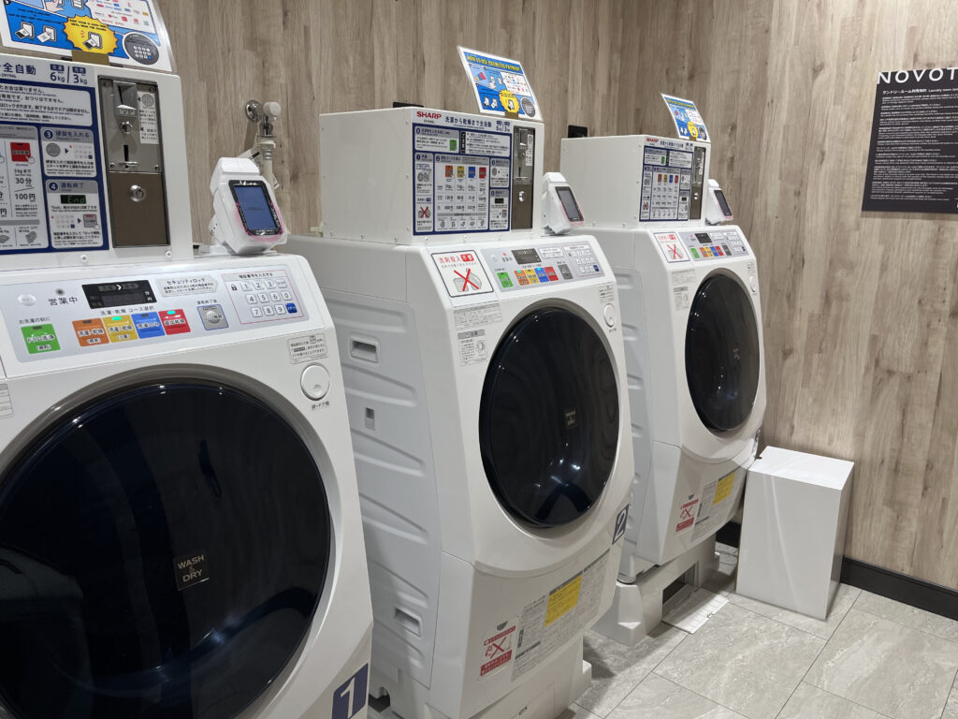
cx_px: 479
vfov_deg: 53.1
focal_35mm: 26
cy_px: 360
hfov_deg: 67.3
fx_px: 720
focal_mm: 5.1
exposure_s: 1/121
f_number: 1.6
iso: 64
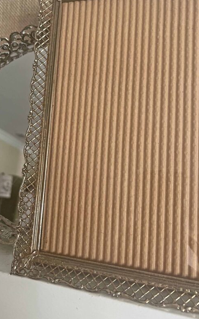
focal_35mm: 36
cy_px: 129
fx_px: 312
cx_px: 61
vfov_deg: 53.7
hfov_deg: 34.9
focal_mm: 5.7
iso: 250
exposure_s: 1/60
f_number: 1.5
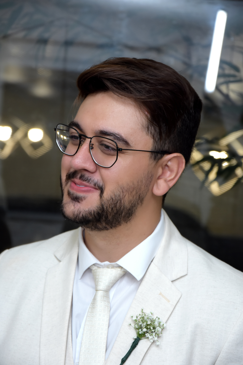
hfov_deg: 10.8
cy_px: 182
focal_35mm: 128
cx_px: 122
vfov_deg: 16.1
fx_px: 1291
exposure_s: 1/60
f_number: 6.3
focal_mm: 85
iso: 800
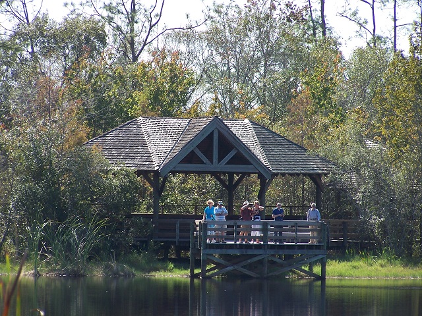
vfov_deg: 5.2
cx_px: 211
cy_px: 158
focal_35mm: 288
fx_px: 3511
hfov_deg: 6.9
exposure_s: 1/500
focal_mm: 47.7
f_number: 3.6
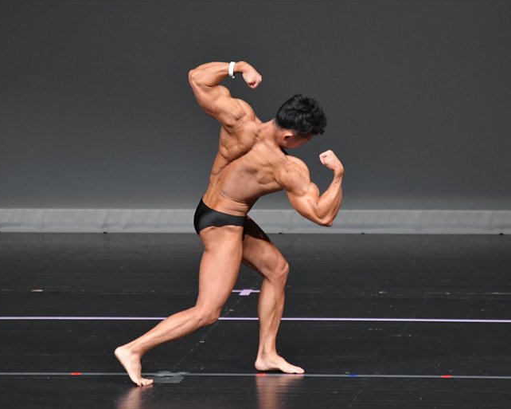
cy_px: 204
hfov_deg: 4.6
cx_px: 272
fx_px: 6425
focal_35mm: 425
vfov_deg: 3.6
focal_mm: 250
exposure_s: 1/400
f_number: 5.6
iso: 4000
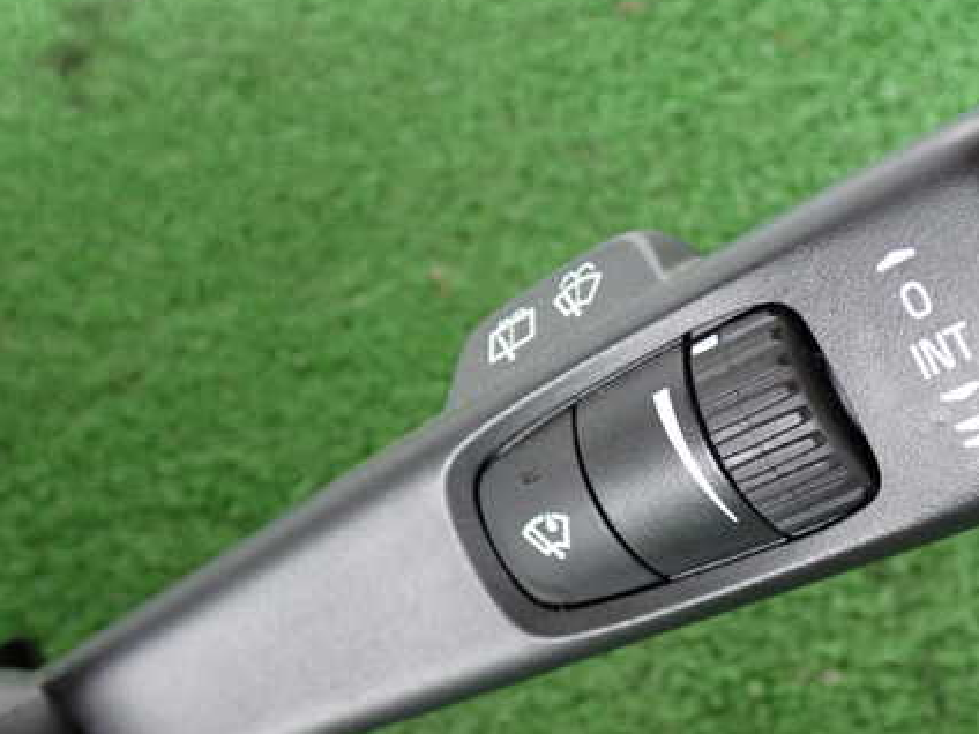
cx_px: 653
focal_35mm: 51
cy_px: 411
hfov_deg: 37.1
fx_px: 1442
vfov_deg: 28.5
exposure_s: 1/40
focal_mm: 6.37
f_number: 2.5
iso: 400
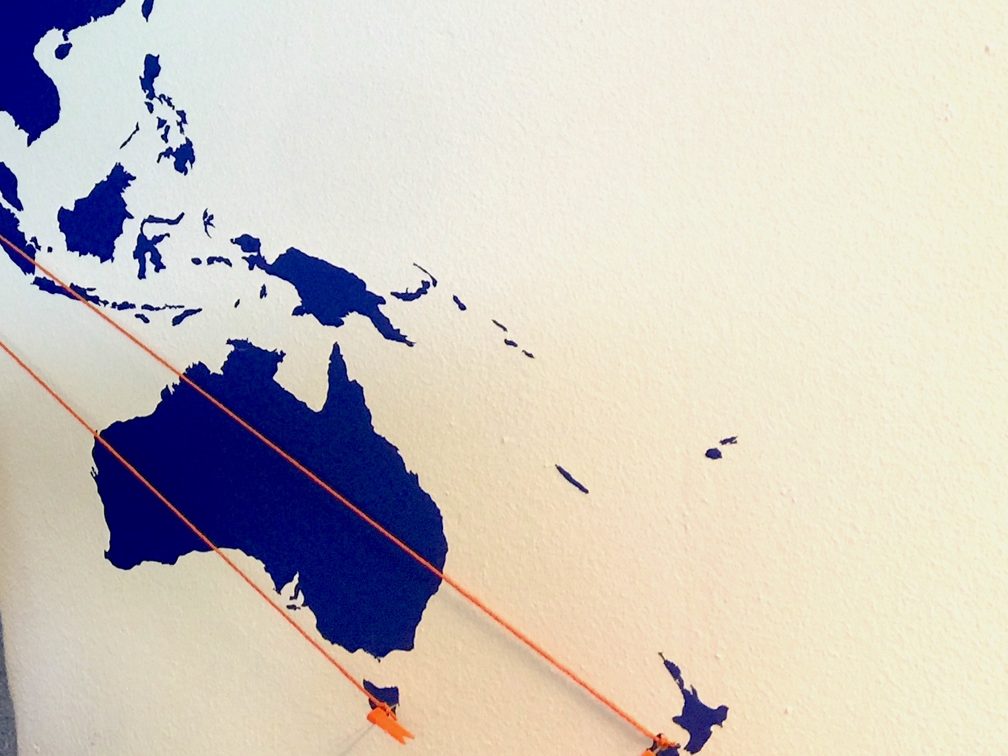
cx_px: 1
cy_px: 17
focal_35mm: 62
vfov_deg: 22.8
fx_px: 1805
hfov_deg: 29.2
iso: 50
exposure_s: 1/17
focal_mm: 4.15
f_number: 2.2
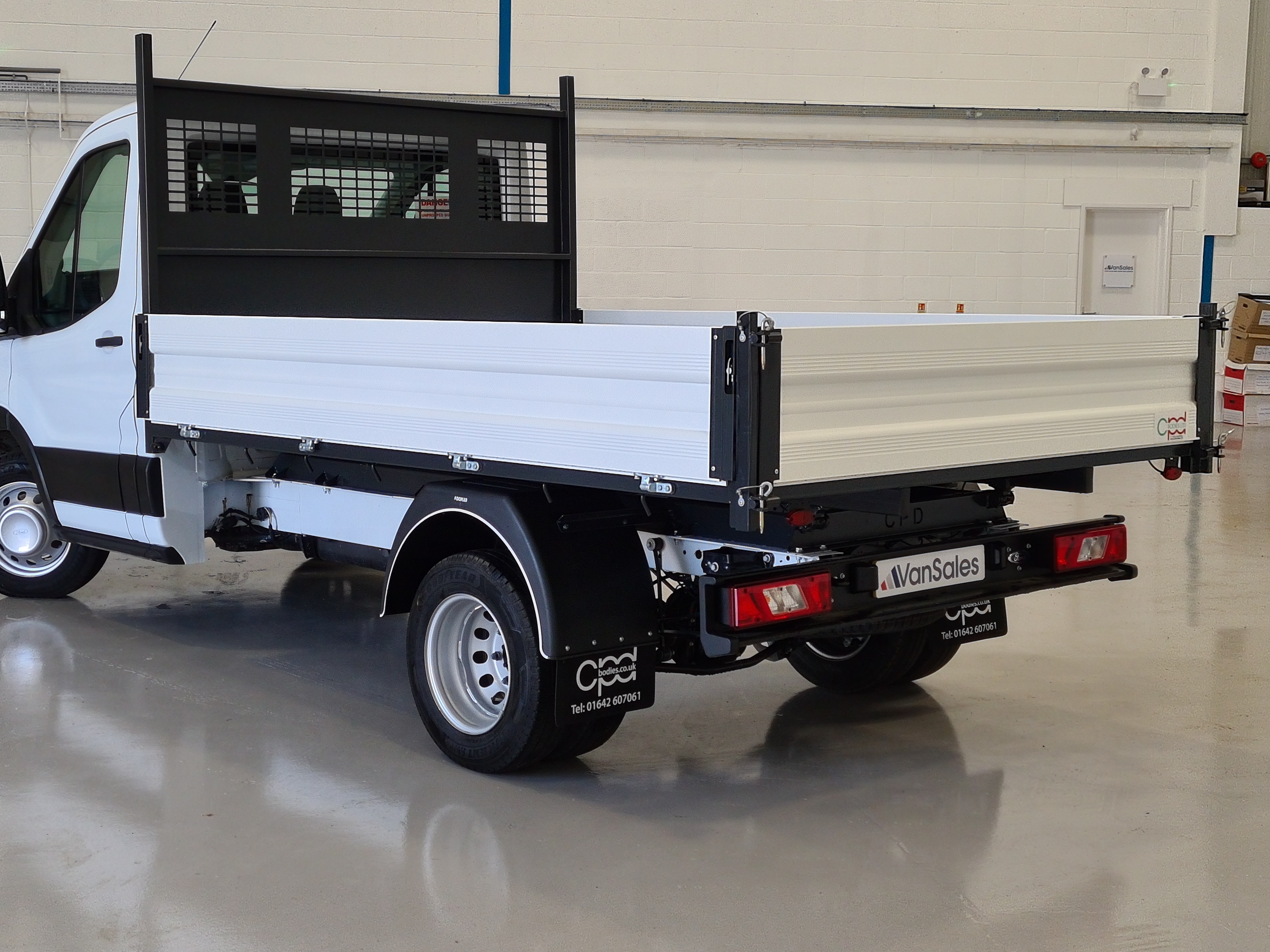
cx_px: 599
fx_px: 1027
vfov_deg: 49.7
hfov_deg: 63.4
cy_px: 463
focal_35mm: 28
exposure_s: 1/104
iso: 50
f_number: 1.8
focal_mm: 5.4
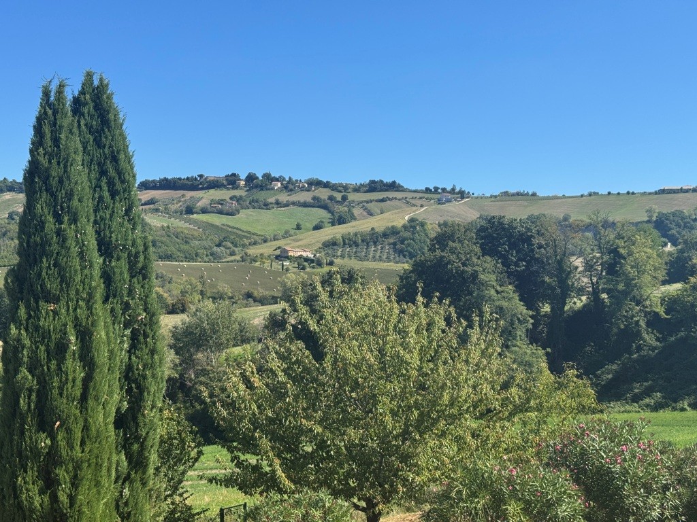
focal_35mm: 48
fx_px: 966
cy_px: 261
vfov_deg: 30.3
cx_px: 348
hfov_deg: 39.7
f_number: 1.78
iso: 64
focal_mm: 6.76
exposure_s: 1/3817
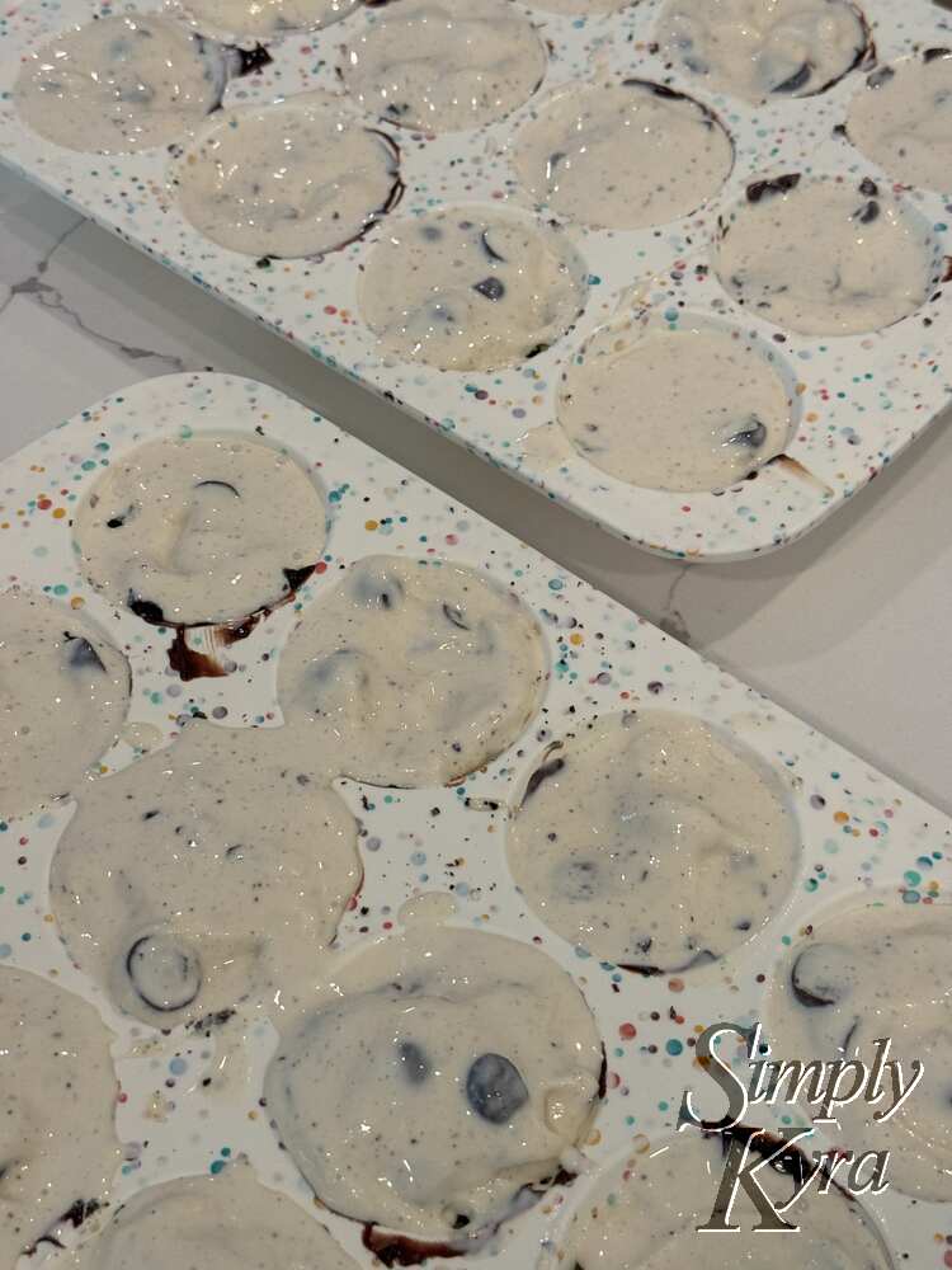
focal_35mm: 48
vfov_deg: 39.7
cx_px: 476
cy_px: 635
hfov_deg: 30.3
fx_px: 1760
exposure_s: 1/57
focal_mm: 6.76
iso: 125
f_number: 1.78
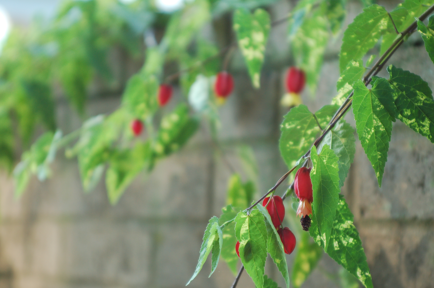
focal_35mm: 105
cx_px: 217
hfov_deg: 19.5
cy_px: 144
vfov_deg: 13.0
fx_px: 1265
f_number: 4.5
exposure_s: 1/320
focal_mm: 70
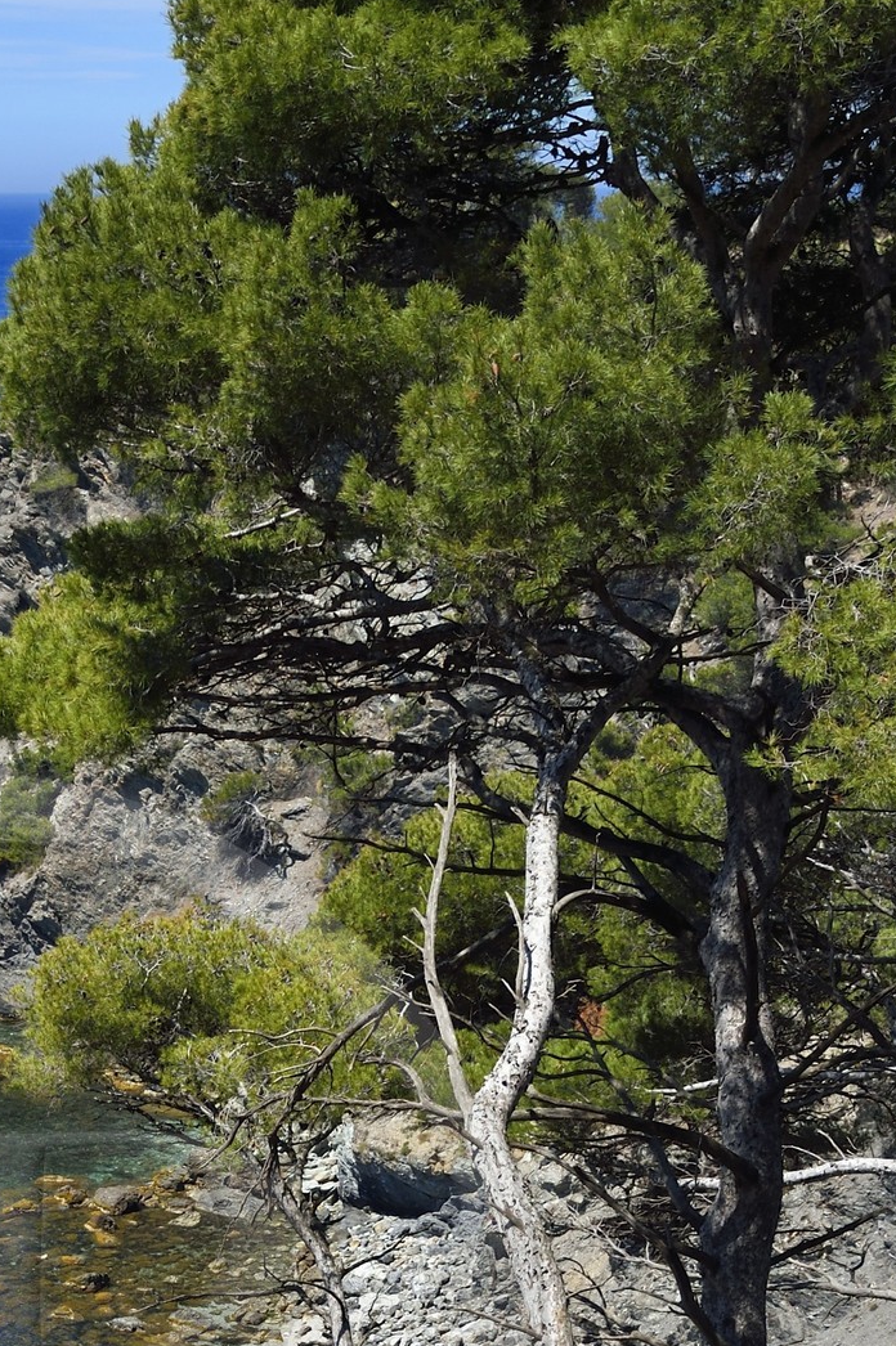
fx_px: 3439
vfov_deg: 21.3
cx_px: -57
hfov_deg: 14.5
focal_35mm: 92
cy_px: 1374
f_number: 10
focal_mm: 40
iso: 200
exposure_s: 1/400
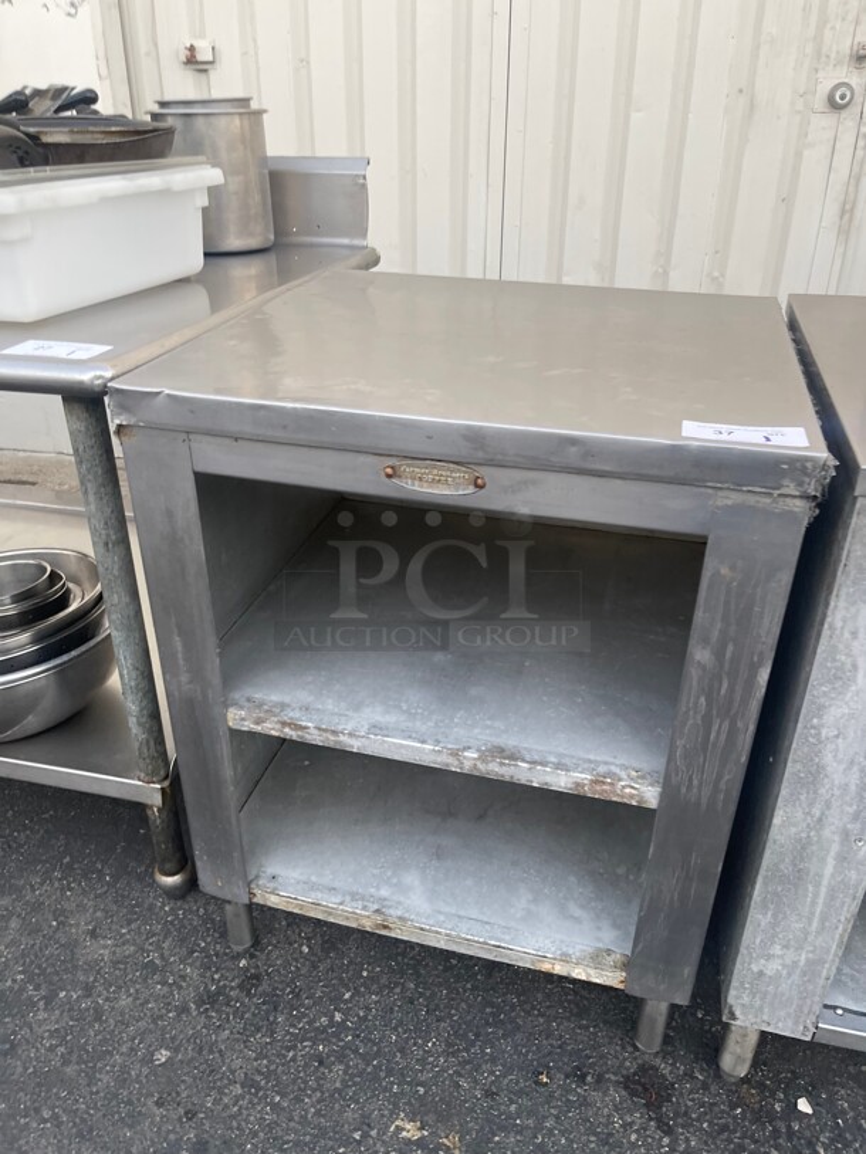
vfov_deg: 67.3
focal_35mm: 26
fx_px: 867
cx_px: 433
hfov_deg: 53.1
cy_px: 577
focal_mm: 5.1
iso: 125
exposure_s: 1/112
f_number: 1.6
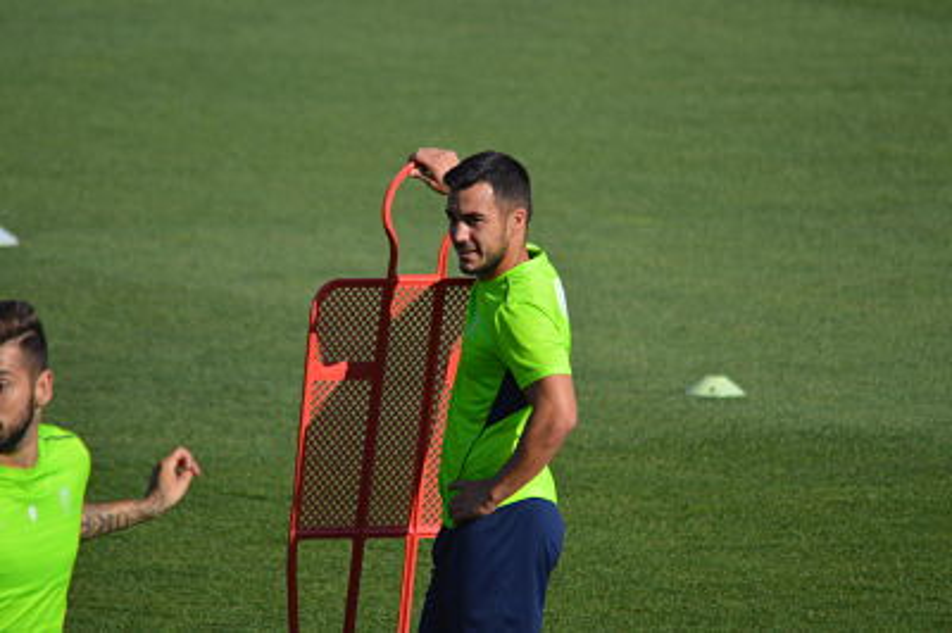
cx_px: 476
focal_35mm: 450
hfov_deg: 4.6
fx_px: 11890
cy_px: 316
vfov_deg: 3.0
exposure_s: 1/2000
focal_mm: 300
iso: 360
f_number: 5.6
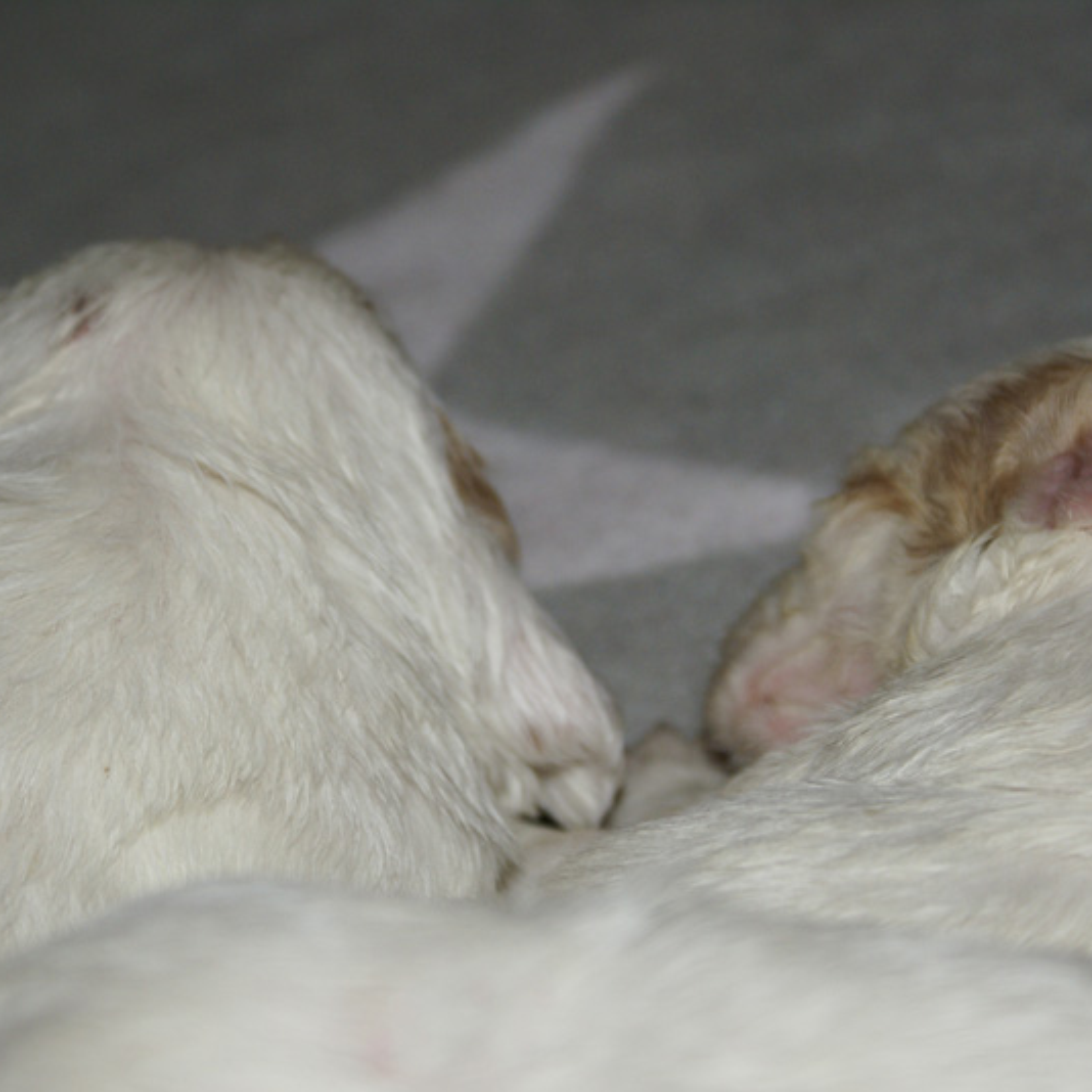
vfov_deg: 13.0
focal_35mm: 134
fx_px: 4783
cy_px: 546
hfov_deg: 13.0
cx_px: 595
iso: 400
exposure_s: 1/125
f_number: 5.6
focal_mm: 70
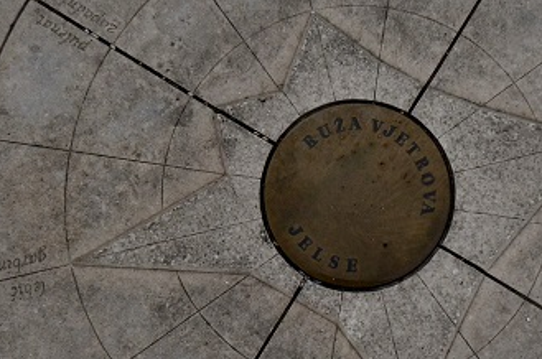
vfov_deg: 15.0
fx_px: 1367
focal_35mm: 91
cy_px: 195
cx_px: 343
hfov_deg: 22.4
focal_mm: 20
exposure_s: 1/640
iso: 400
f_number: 4.5
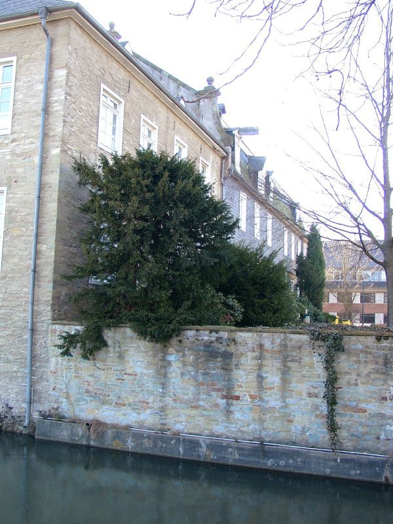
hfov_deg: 38.7
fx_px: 560
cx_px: 196
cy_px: 262
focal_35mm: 37
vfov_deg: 50.1
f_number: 2.8
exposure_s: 1/90
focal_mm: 7.69
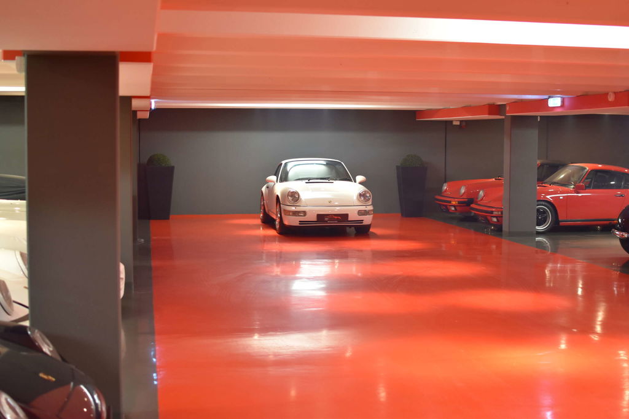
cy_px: 210
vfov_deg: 25.8
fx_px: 917
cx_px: 314
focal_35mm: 52
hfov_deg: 37.8
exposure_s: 1/60
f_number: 2.8
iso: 800
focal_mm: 35
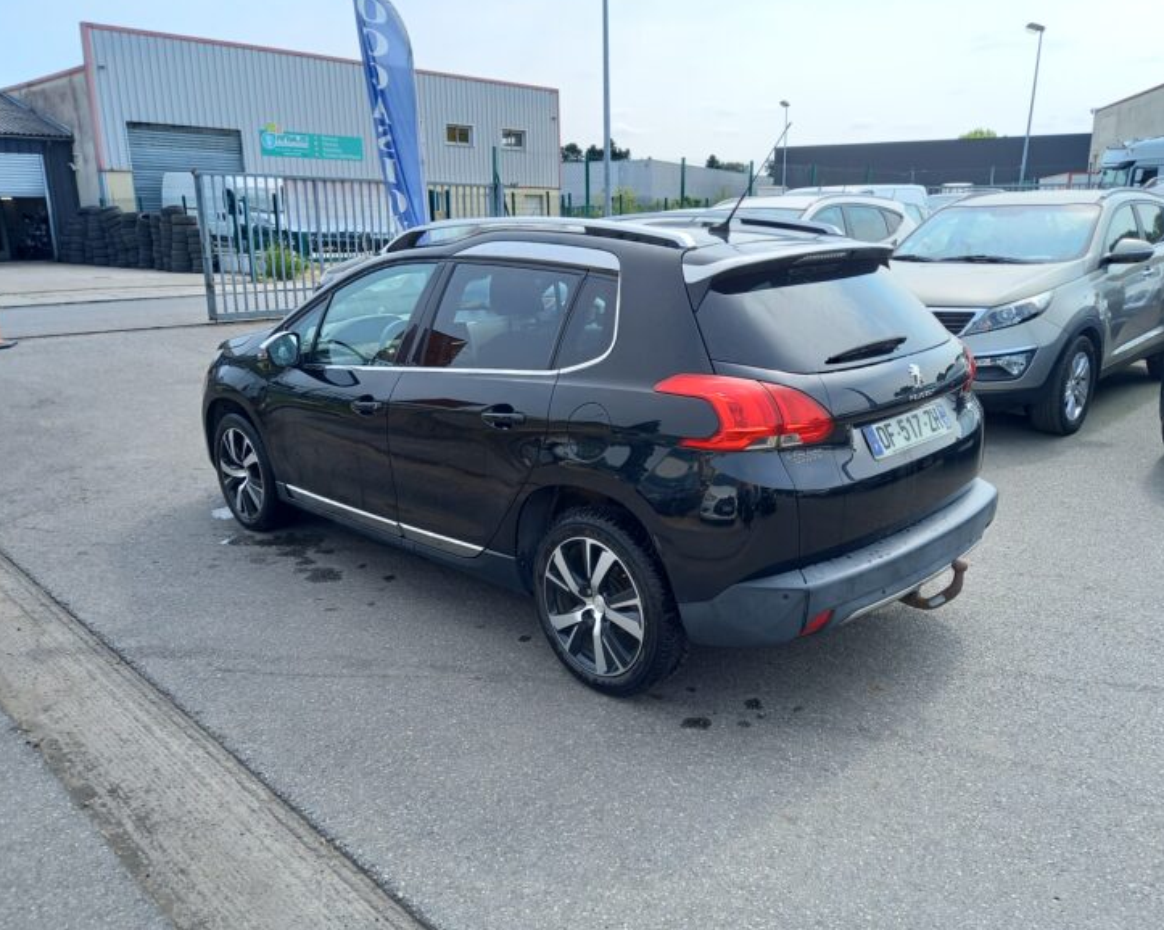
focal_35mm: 27
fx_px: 930
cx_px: 610
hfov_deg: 64.0
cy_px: 462
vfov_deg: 53.2
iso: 25
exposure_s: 1/235
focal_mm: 4.6
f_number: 2
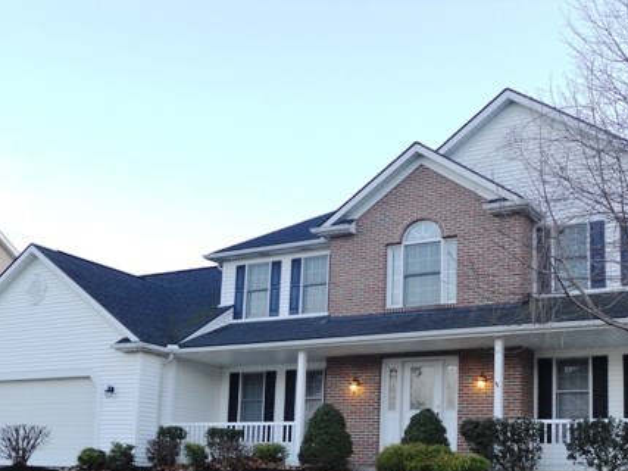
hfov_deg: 39.5
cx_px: 375
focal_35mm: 48
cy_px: 352
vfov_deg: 29.8
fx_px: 871
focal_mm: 5.8
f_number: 3.5
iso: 80
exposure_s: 1/40
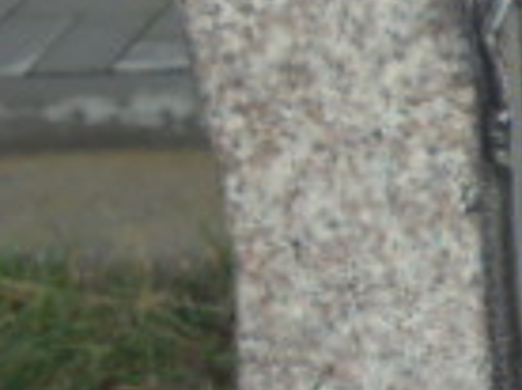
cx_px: 987
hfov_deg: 14.1
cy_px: 125
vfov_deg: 12.2
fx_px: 1821
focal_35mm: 121
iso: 100
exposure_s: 1/250
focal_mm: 4.6
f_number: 3.5
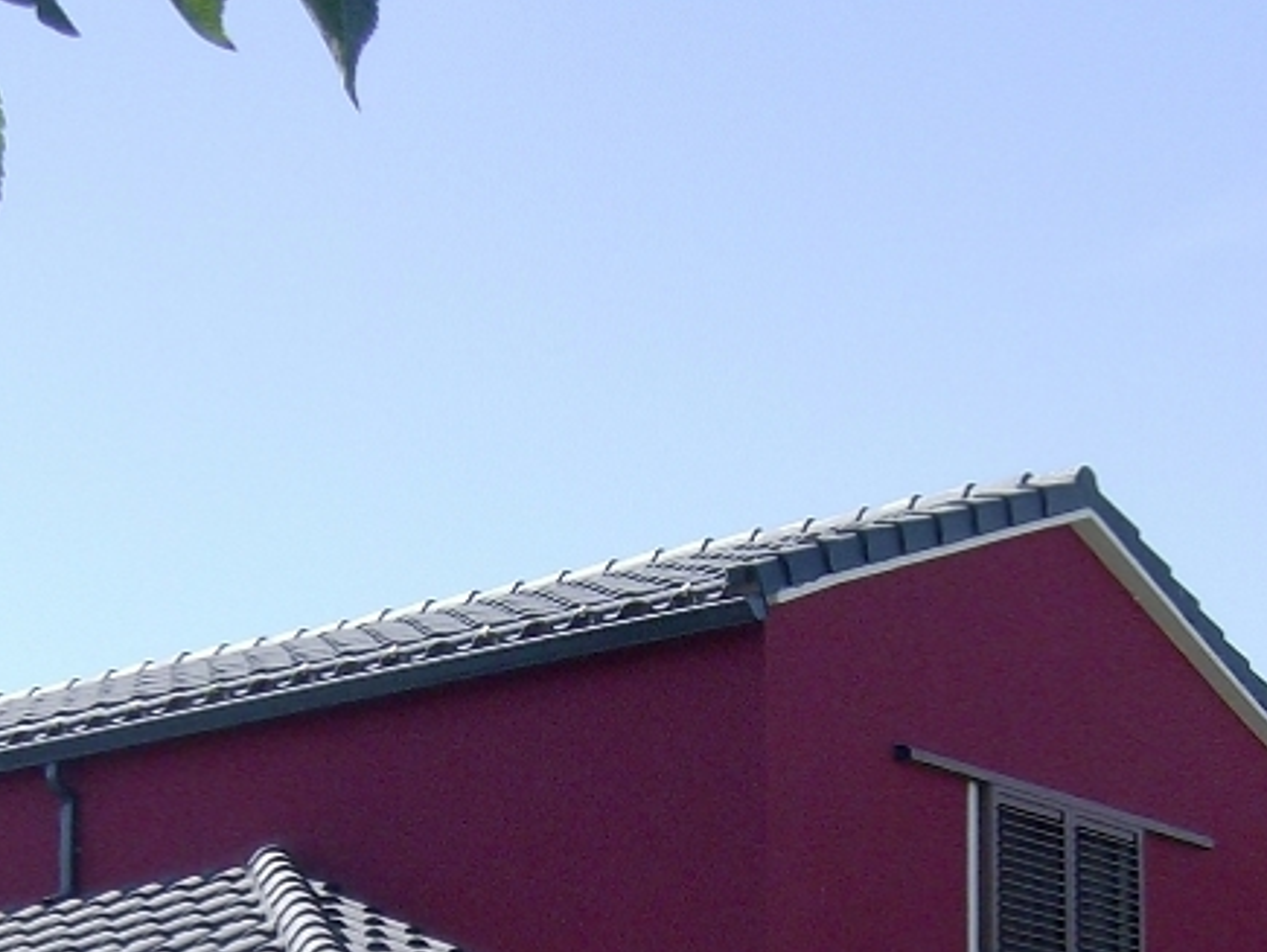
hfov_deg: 19.8
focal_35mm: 99
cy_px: 1173
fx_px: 3627
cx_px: 600
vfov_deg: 14.4
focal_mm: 6
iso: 100
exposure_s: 1/461
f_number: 4.7
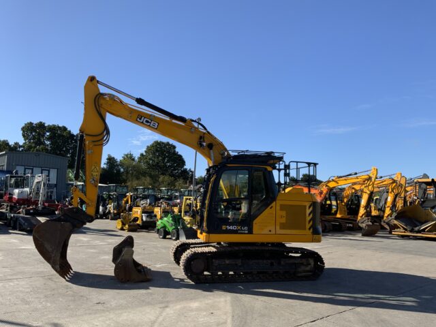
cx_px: 218
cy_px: 164
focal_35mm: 29
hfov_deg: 61.7
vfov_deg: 48.2
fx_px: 365
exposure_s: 1/1730
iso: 16
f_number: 1.8
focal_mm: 3
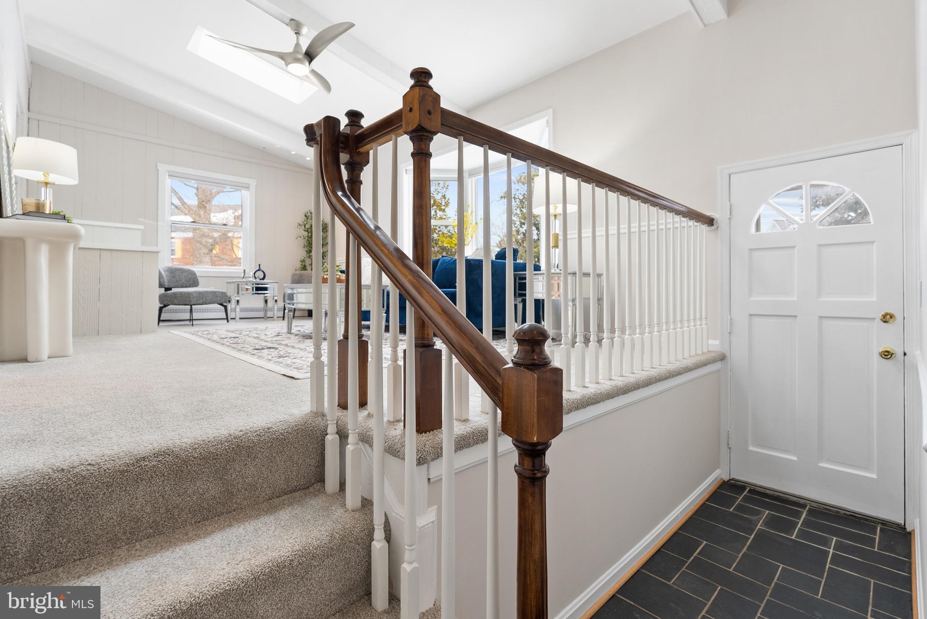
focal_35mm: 16
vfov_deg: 73.8
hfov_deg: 96.7
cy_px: 310
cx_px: 464
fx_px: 412
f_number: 4.5
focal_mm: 16
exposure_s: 1/25
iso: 400
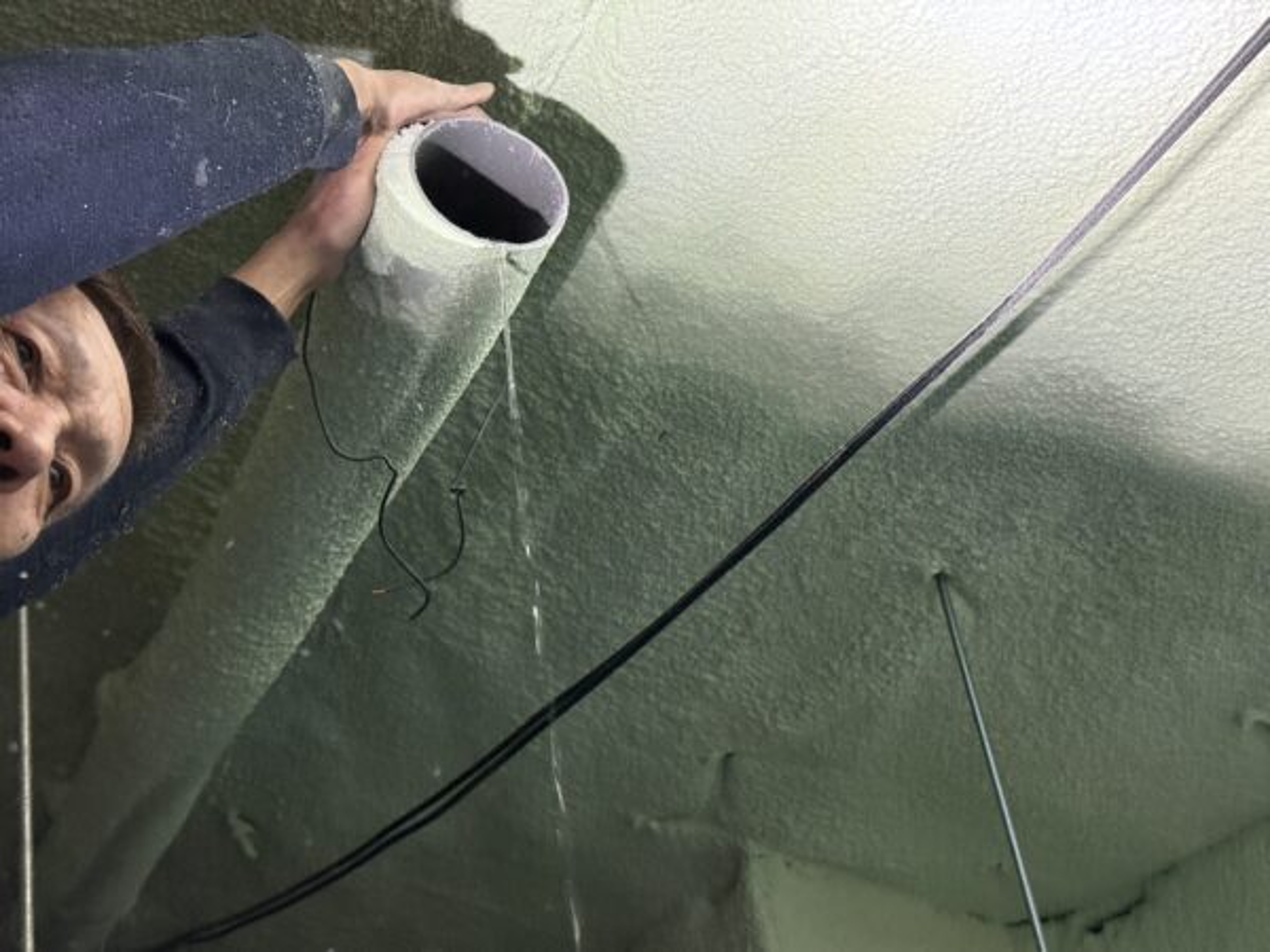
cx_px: 635
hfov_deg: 39.7
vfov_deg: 30.3
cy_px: 476
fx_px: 1761
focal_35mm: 48
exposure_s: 1/40
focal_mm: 6.76
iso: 320
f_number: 1.78
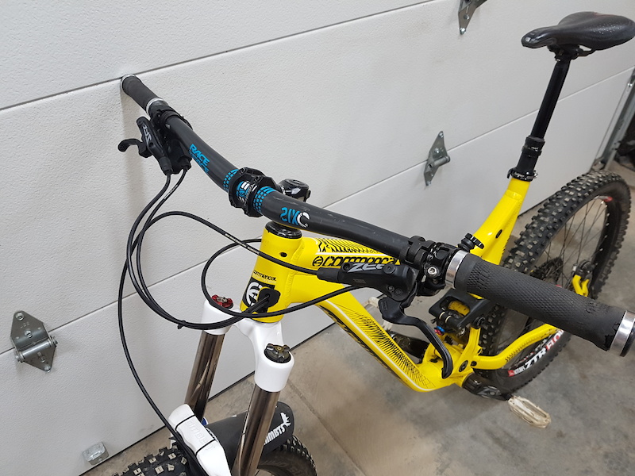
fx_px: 477
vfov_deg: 53.1
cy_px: 238
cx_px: 318
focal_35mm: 26
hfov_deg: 67.3
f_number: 1.7
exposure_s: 1/40
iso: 160
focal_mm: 4.2
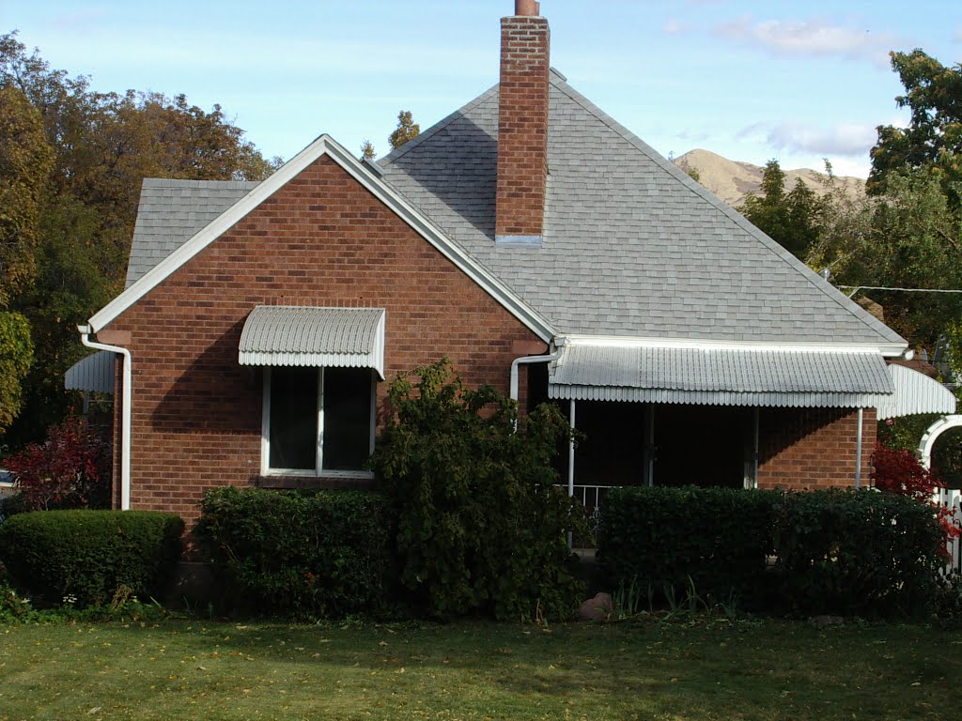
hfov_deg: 22.3
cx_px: 481
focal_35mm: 88
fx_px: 2446
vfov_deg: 16.8
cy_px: 360
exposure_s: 1/125
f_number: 7.6
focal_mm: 13.3
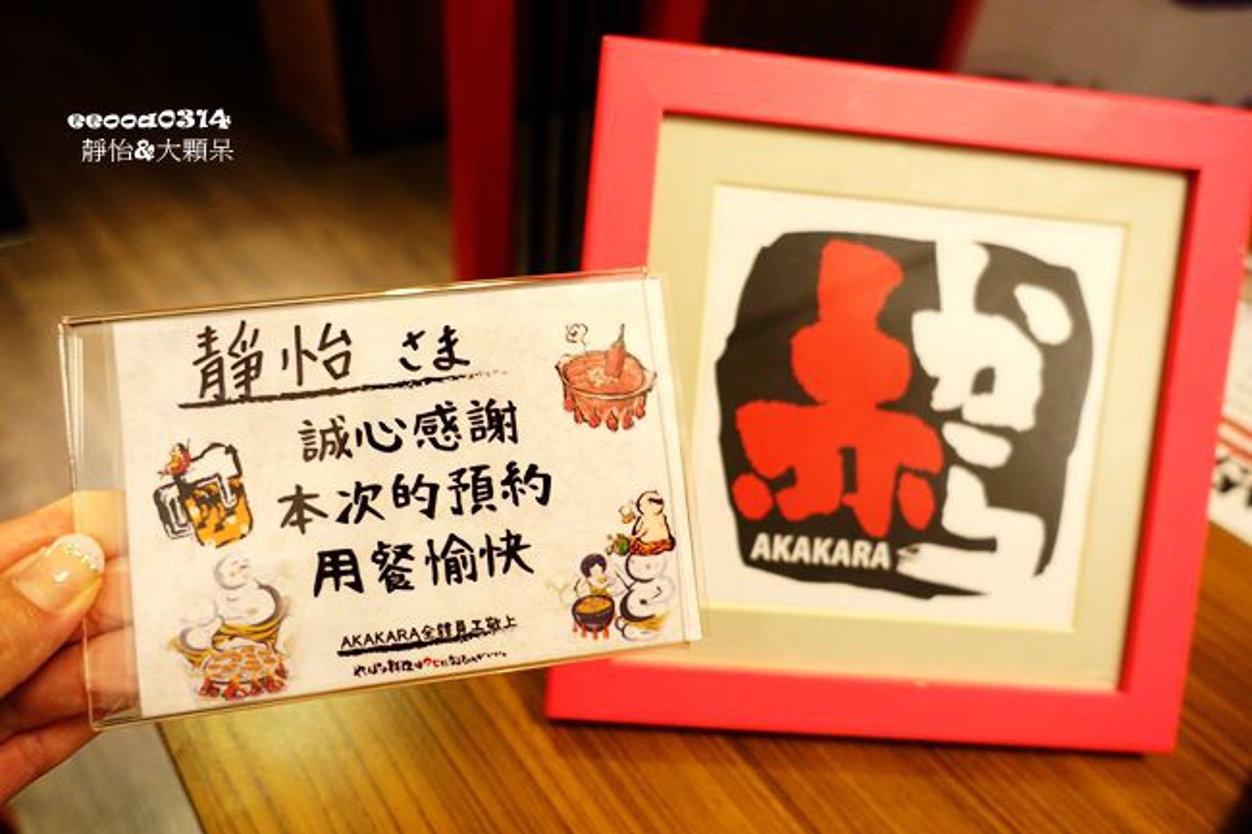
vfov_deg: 53.1
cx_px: 626
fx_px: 834
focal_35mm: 24
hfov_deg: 73.8
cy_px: 417
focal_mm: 8.8
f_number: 1.8
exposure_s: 1/30
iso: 400
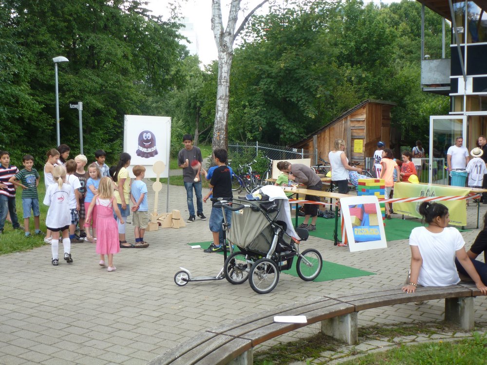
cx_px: 244
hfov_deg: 42.1
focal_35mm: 45
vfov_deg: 32.2
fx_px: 633
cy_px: 182
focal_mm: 8
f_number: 4
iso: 100
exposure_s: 1/60
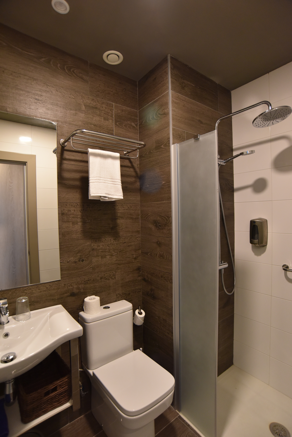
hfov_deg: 67.4
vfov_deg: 90.0
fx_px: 219
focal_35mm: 18
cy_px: 218
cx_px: 146
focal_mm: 18
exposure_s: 1/40
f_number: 5.6
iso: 2000
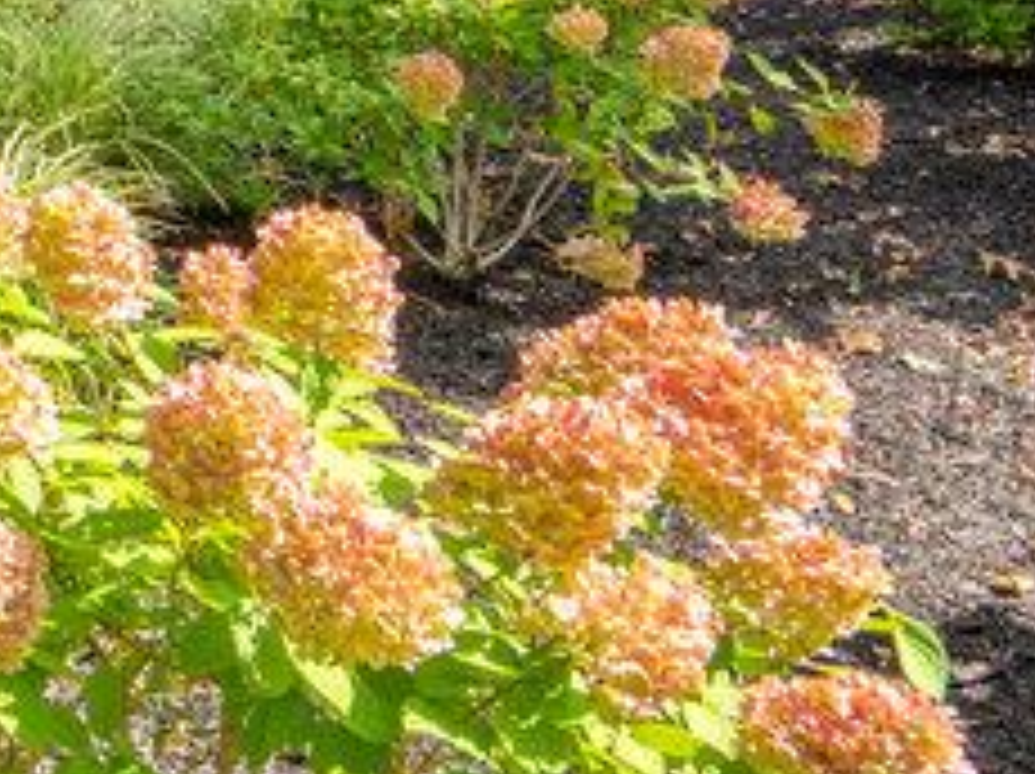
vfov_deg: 19.9
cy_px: -272
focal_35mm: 67
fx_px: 2001
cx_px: -572
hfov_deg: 22.8
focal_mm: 16
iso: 250
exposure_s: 1/200
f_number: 5.6
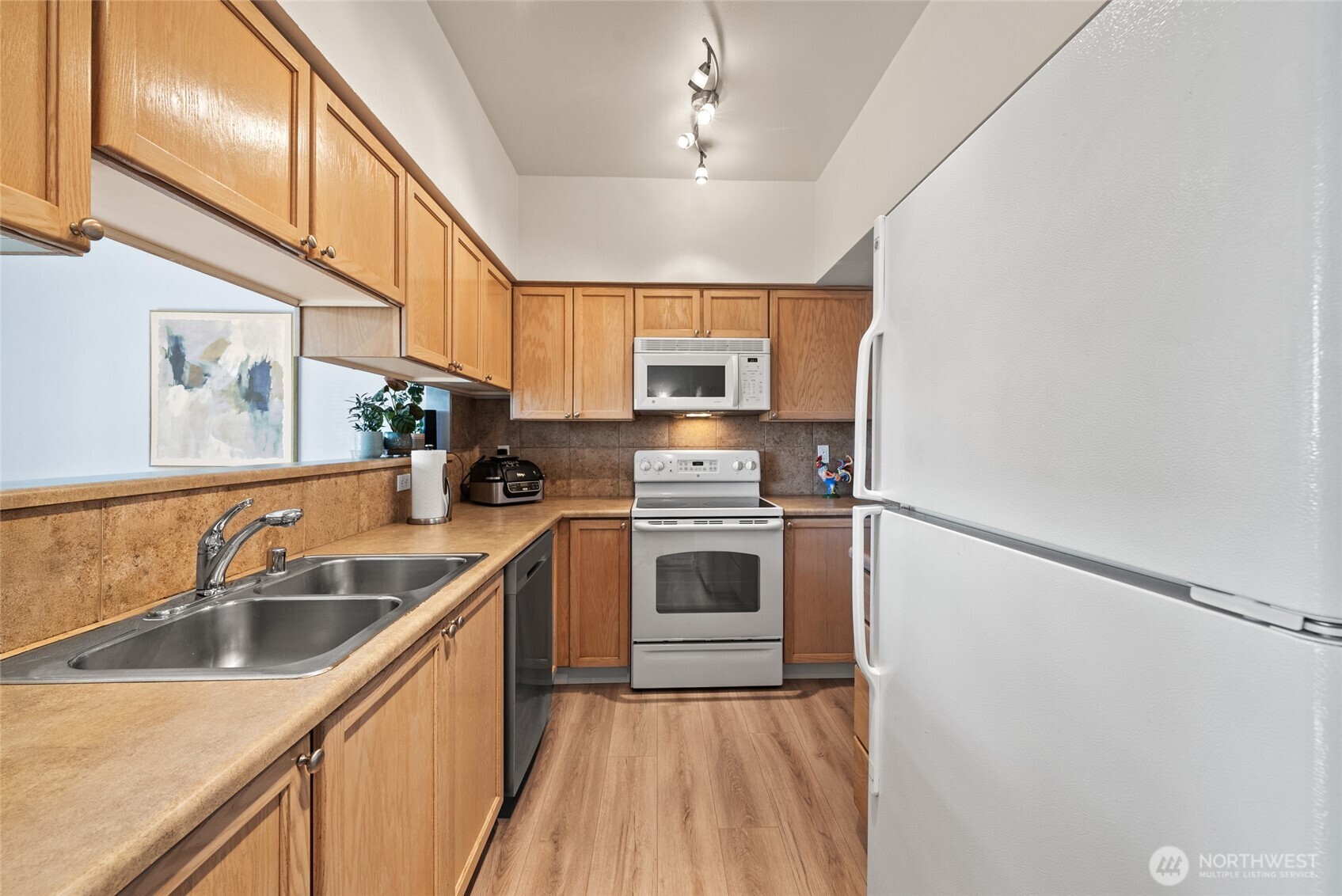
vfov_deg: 81.3
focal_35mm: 14
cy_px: 448
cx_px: 671
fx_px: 522
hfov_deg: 104.2
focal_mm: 14
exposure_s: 1/2
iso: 250
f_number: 8
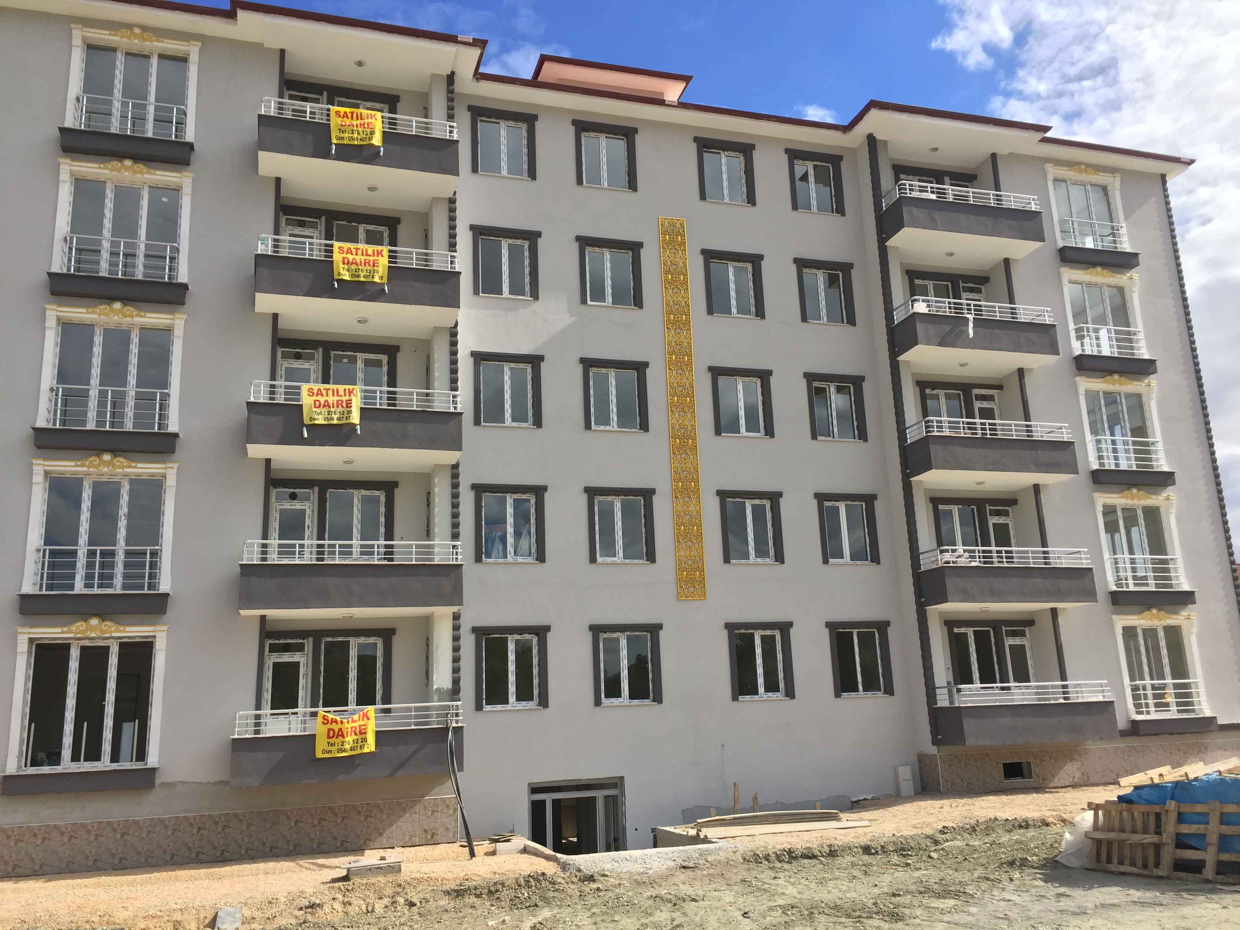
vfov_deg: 48.2
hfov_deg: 61.7
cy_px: 465
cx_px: 620
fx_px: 1039
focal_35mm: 29
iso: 32
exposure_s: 1/1799
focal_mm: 4.15
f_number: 2.2
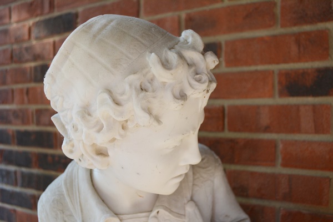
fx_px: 305
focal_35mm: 33
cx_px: 166
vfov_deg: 40.0
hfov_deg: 57.2
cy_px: 111
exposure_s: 1/60
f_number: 4
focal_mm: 22
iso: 560
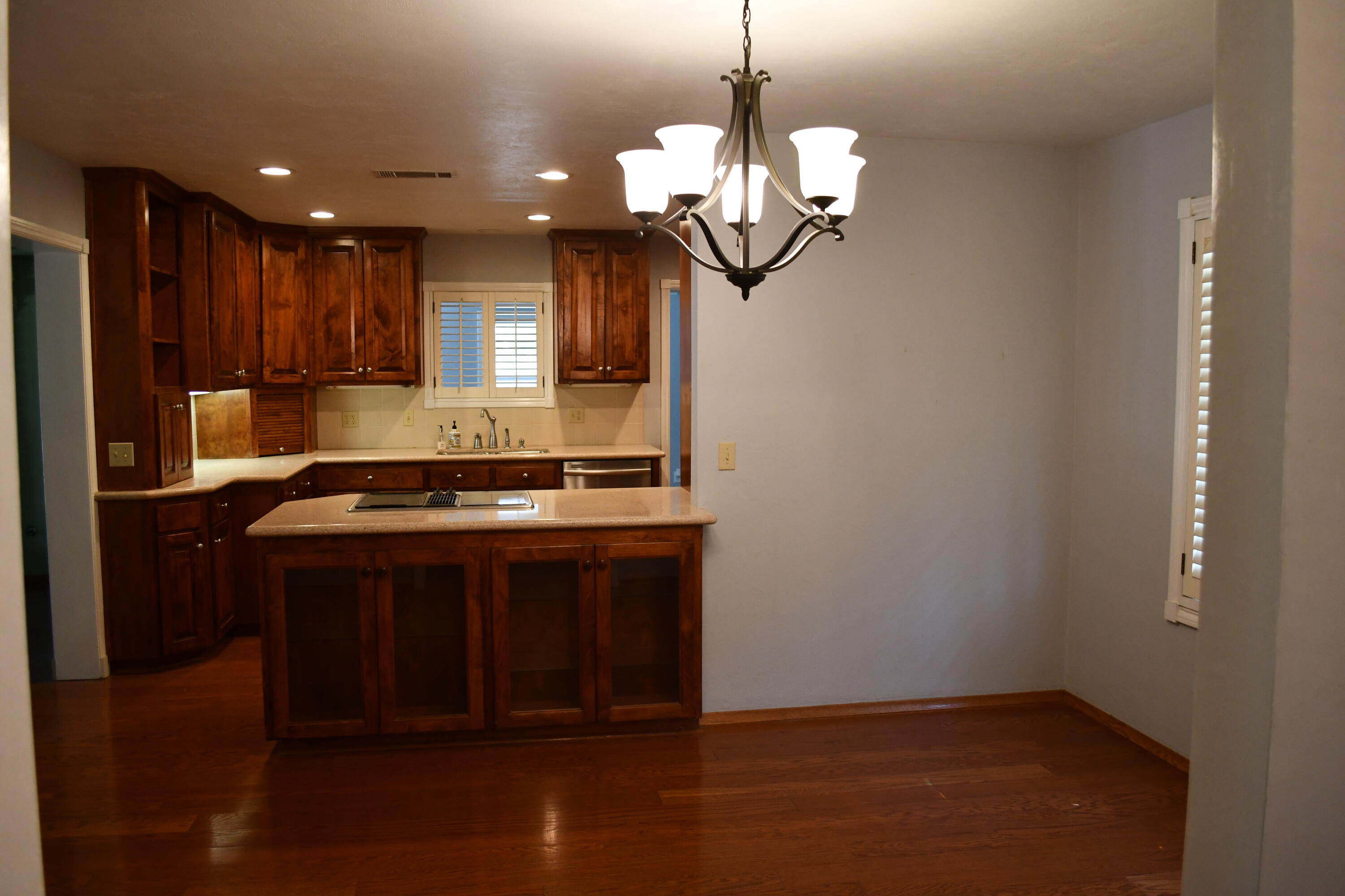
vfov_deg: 47.9
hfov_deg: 67.4
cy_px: 448
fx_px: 1009
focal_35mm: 27
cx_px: 672
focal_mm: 18
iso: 1000
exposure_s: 1/125
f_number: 3.5
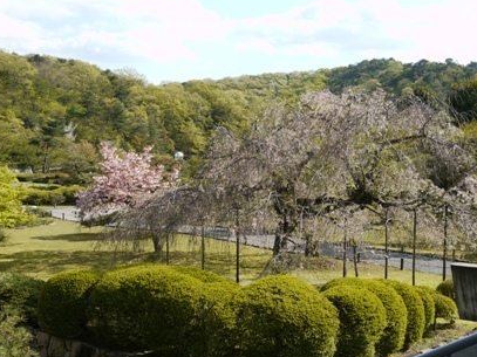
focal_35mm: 55
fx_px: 758
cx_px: 232
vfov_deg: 26.5
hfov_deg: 34.9
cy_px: 186
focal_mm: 25
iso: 100
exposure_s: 1/250
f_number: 7.1
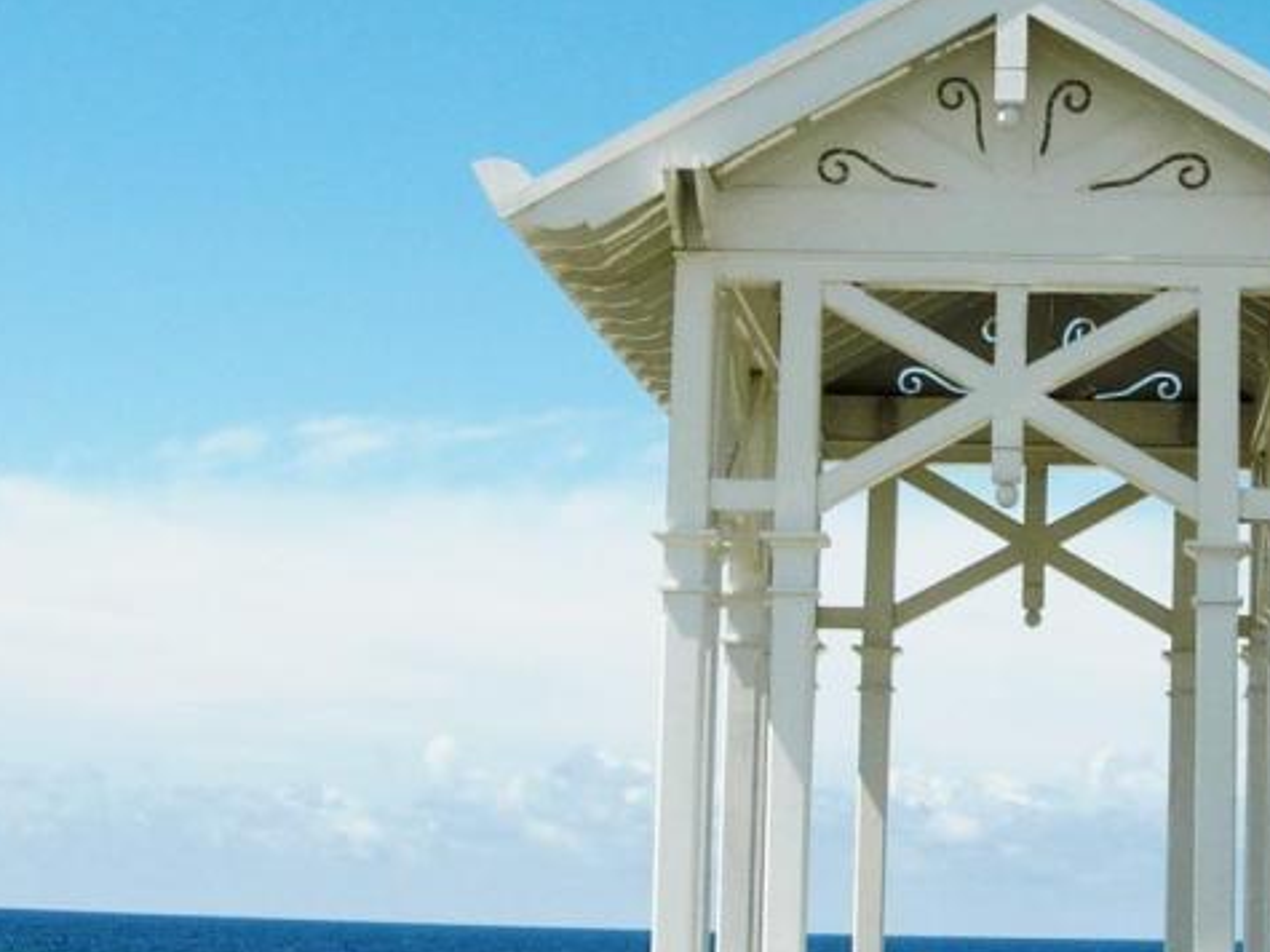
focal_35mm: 82
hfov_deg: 23.3
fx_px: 3008
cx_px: 1096
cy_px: 377
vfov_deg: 18.0
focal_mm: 7.8
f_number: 4.8
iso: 64
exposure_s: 1/861
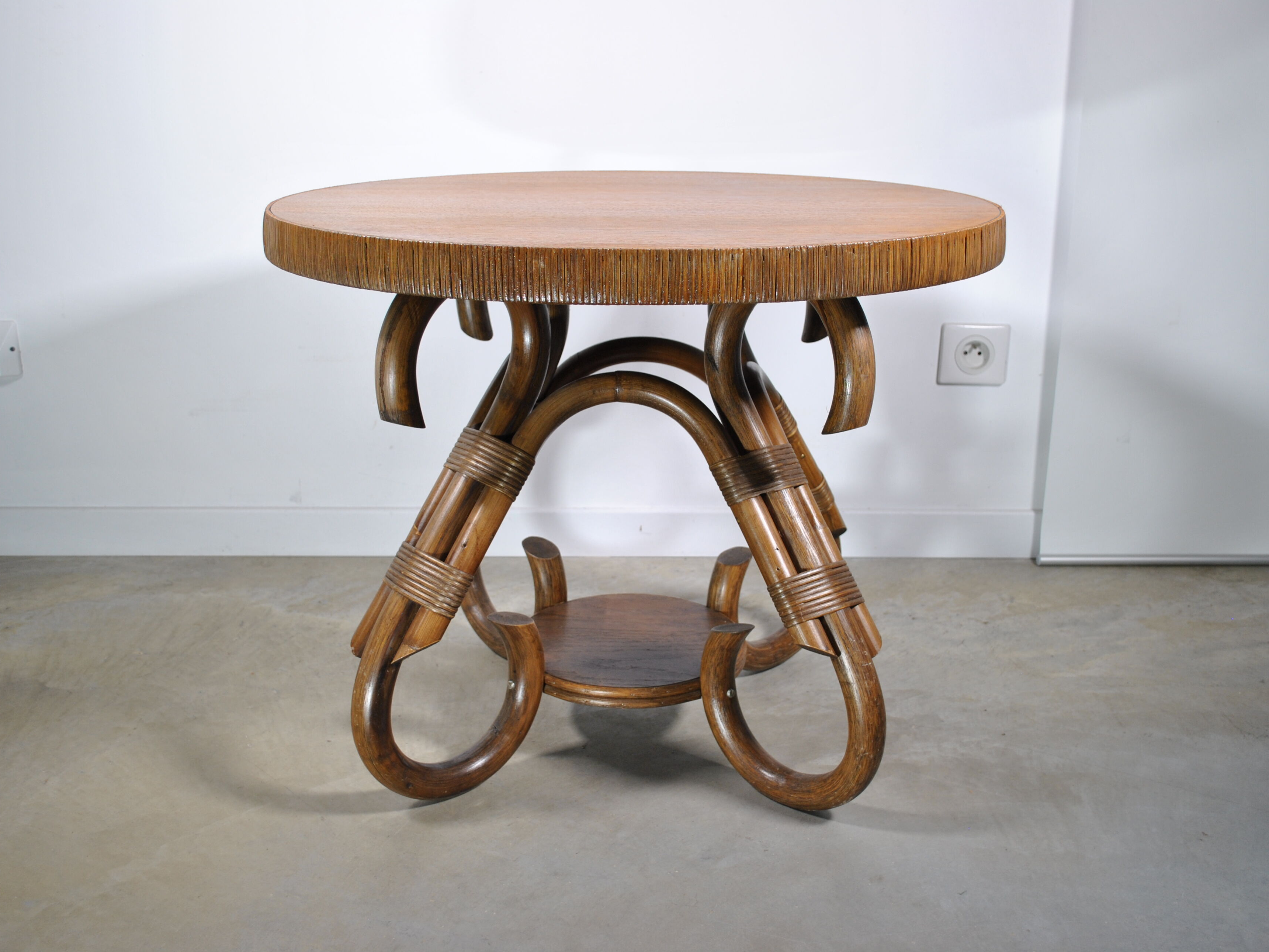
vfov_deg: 36.8
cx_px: 632
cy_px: 477
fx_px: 1430
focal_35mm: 39
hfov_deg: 47.9
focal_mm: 24
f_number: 5
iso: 200
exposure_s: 1/30
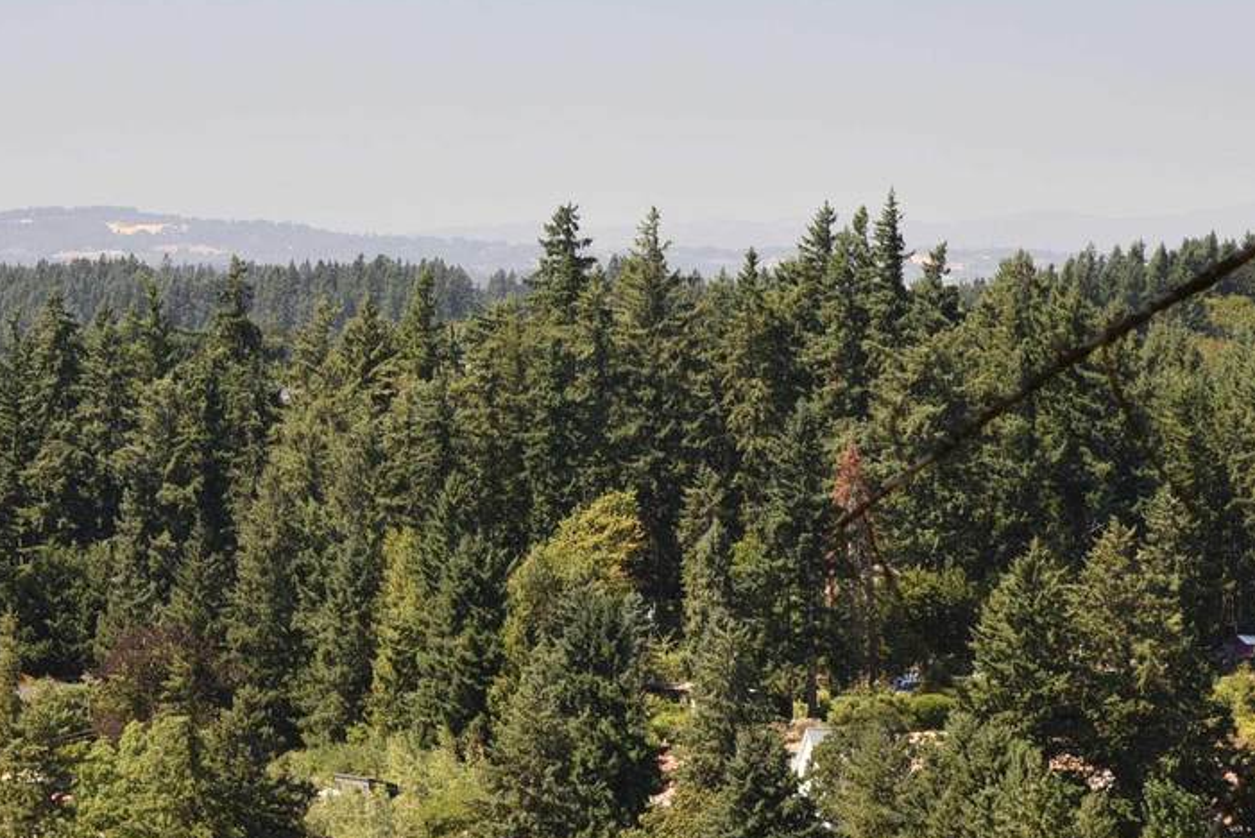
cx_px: 449
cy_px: 340
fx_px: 7637
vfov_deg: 6.3
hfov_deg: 9.4
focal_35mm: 219
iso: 400
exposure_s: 1/200
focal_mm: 120
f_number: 7.1
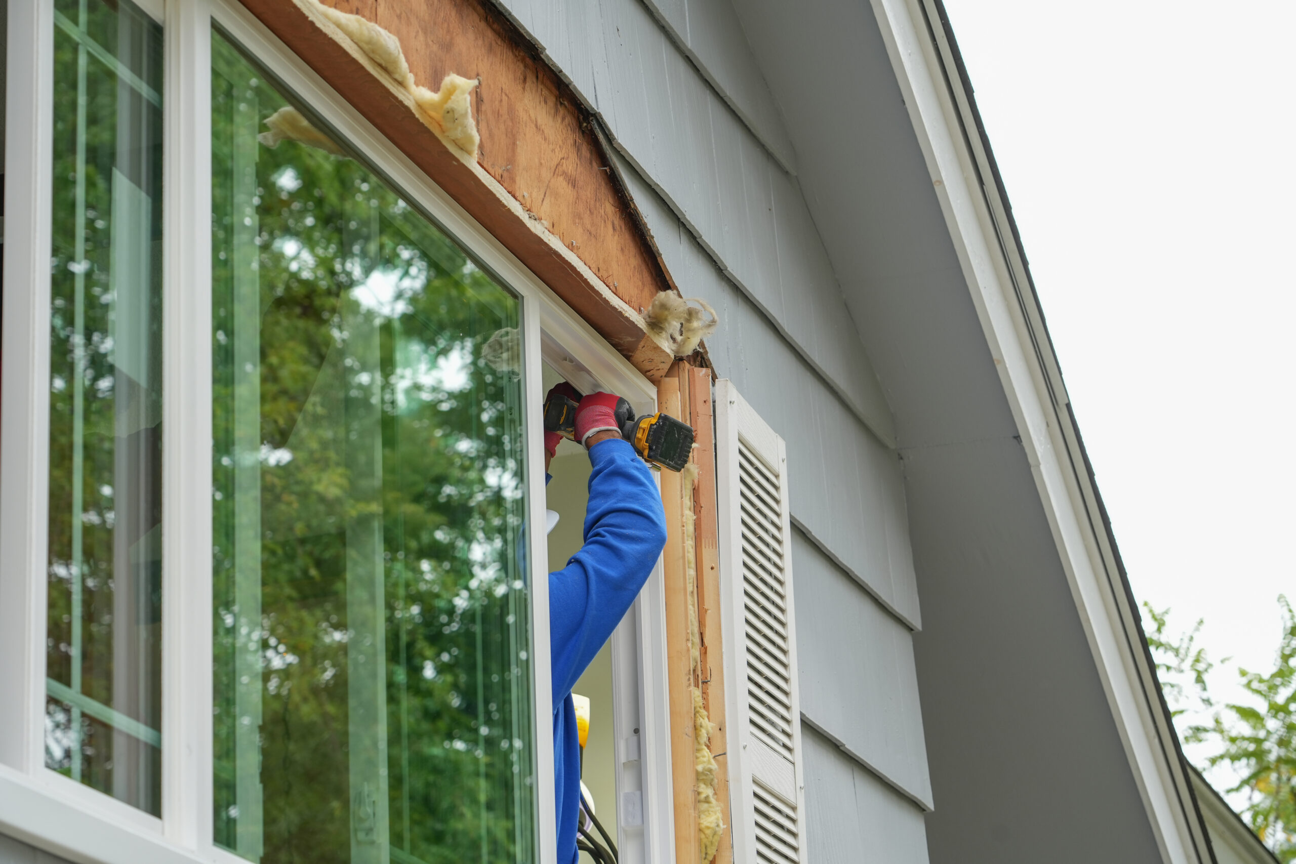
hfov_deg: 20.4
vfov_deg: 13.7
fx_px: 3600
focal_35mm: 100
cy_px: 432
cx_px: 648
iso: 400
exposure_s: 1/200
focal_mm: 100
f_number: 5.6
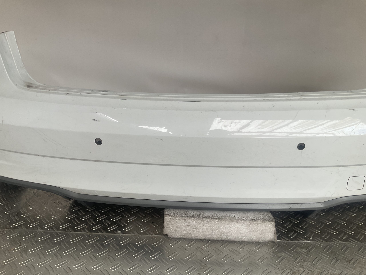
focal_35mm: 29
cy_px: 138
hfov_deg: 61.7
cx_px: 183
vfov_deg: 48.2
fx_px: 307
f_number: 1.8
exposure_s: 1/100
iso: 25
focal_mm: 3
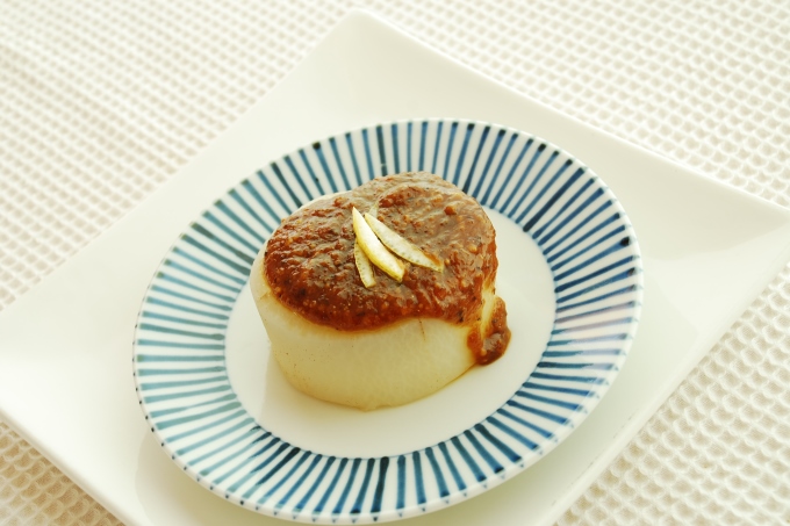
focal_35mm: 72
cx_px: 395
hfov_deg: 28.1
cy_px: 263
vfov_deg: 18.9
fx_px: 1580
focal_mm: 48
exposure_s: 1/6
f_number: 8
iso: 100
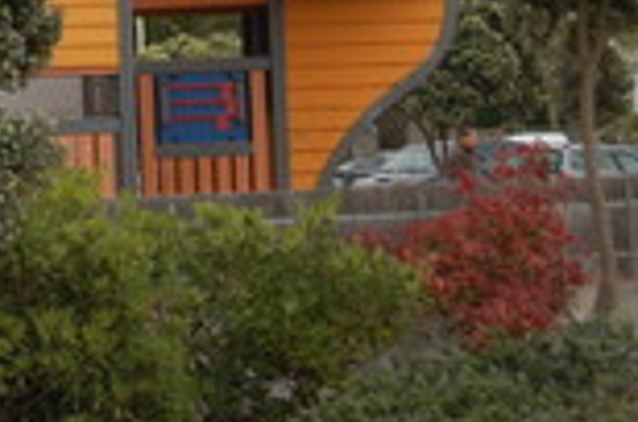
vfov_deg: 5.1
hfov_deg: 7.6
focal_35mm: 269
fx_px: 4751
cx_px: -294
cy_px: -168
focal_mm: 55
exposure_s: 1/500
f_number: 5.6
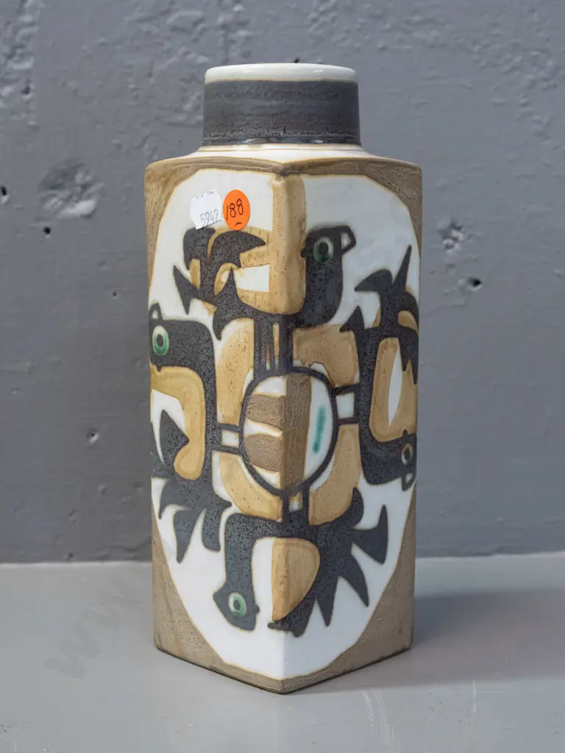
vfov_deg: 32.2
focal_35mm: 60
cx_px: 282
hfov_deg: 24.4
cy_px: 376
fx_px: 1306
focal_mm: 30
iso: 3200
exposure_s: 1/80
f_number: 6.3
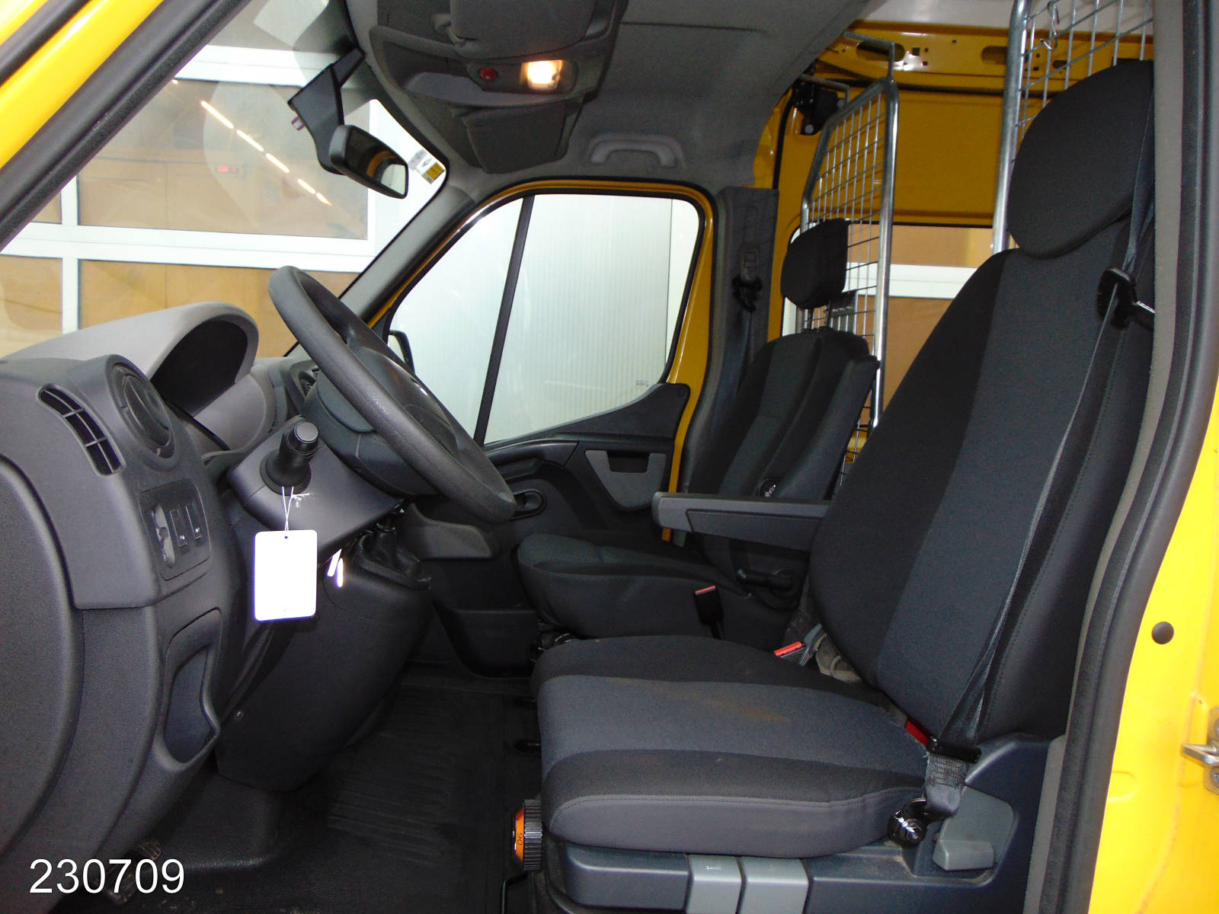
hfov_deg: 69.4
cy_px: 457
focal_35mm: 25
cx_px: 610
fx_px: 880
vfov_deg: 54.9
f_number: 3
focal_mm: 4.5
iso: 200
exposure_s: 1/30
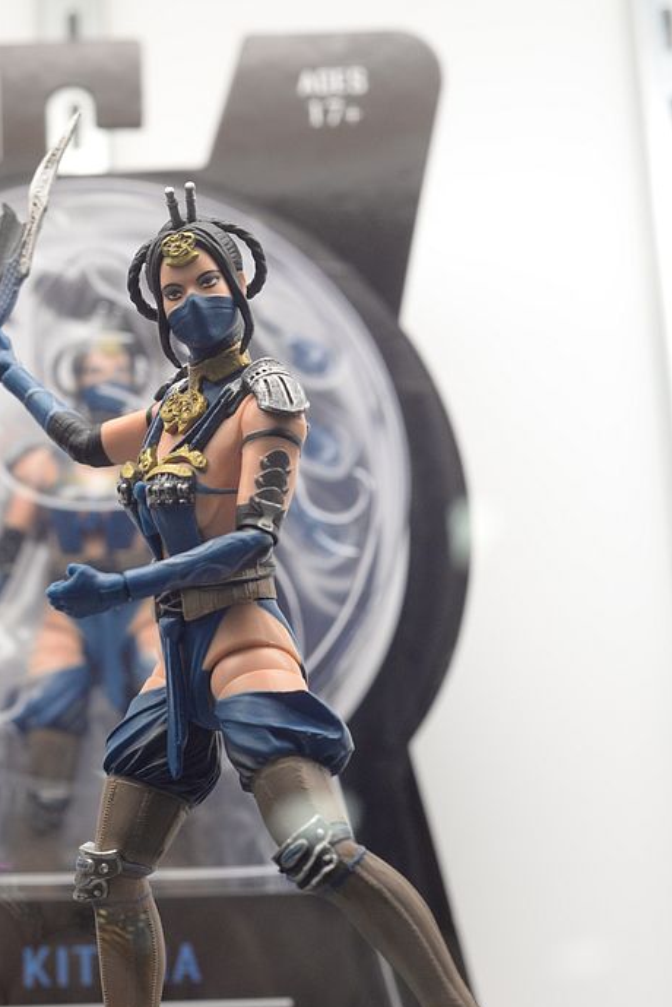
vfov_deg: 23.4
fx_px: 2433
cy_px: 498
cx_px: 207
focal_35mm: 87
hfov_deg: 15.7
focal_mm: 50
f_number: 7.1
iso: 1600
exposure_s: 1/125
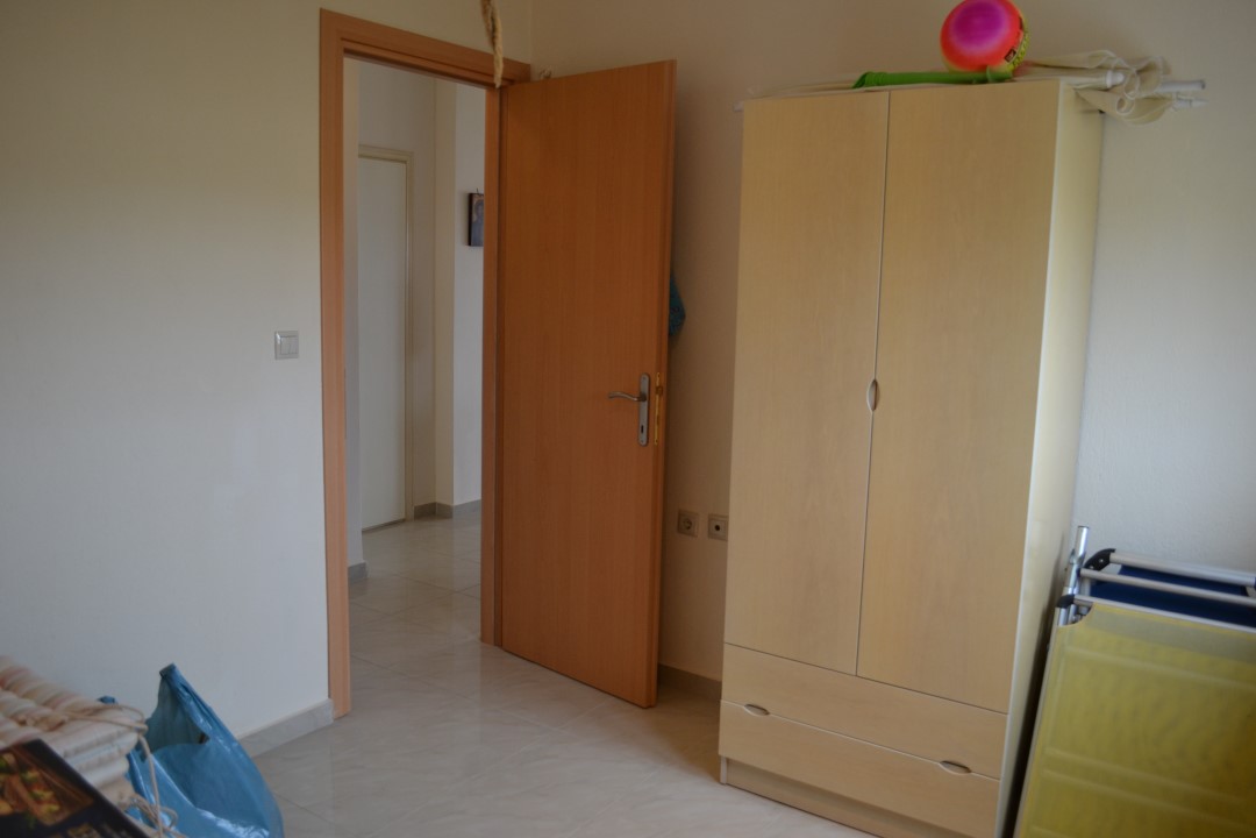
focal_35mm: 27
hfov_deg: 67.4
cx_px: 628
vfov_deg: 47.9
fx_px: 942
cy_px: 419
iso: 400
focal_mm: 18
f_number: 4
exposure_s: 1/60
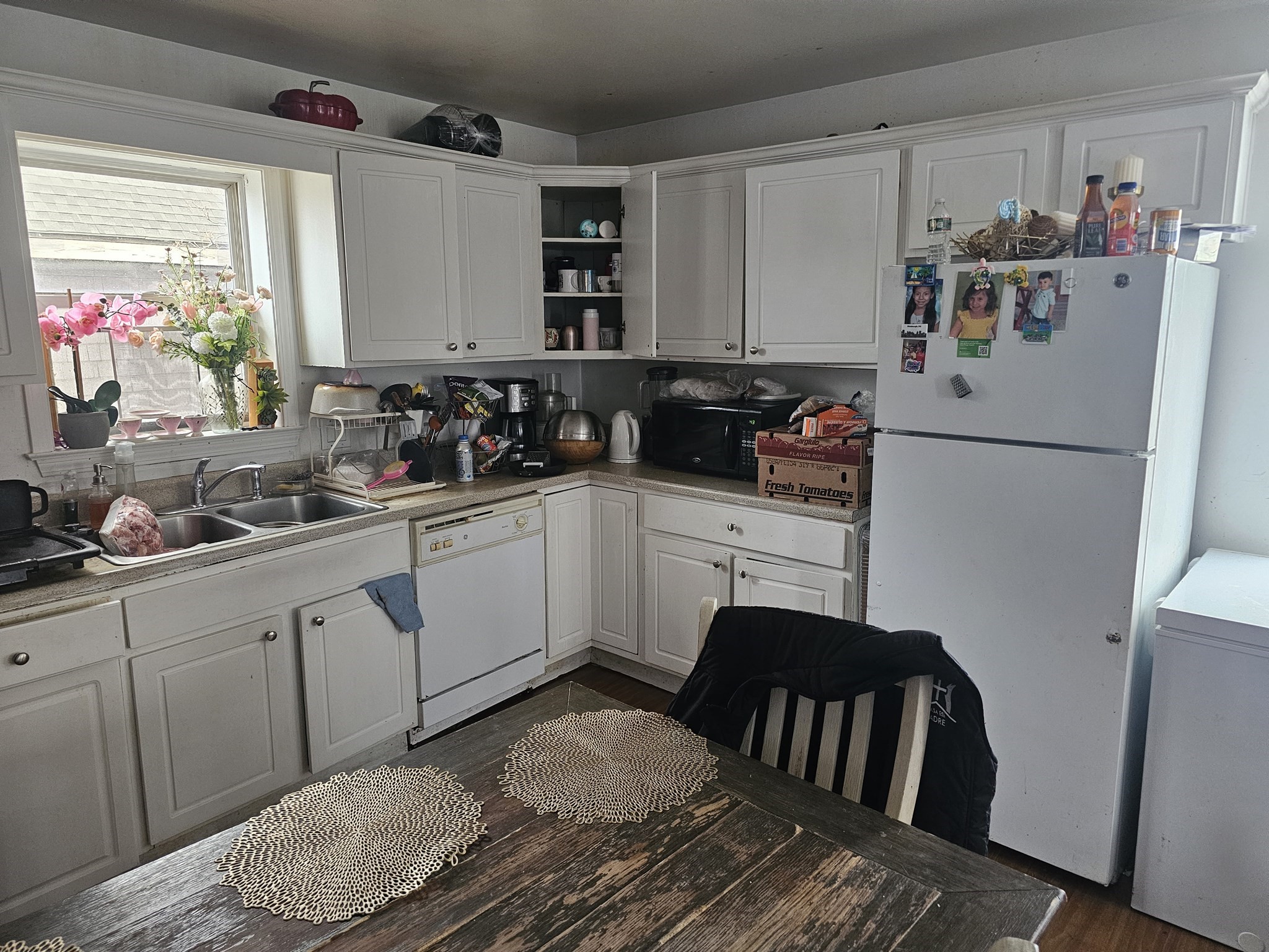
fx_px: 843
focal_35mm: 23
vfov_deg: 58.9
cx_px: 634
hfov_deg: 73.9
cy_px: 476
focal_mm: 6.3
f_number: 1.7
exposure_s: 1/60
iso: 500
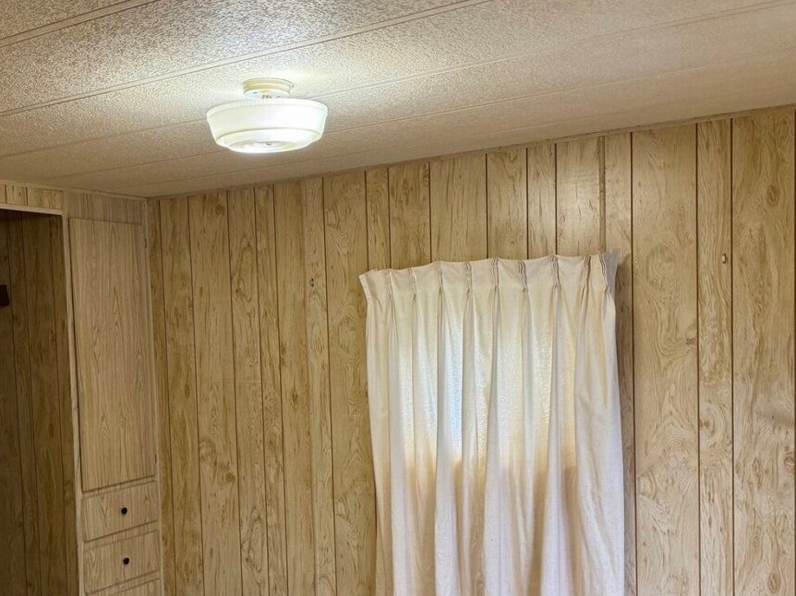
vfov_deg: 36.6
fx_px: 897
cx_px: 300
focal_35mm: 39
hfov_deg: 47.5
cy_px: 377
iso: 200
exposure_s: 1/120
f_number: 1.78
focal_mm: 6.76
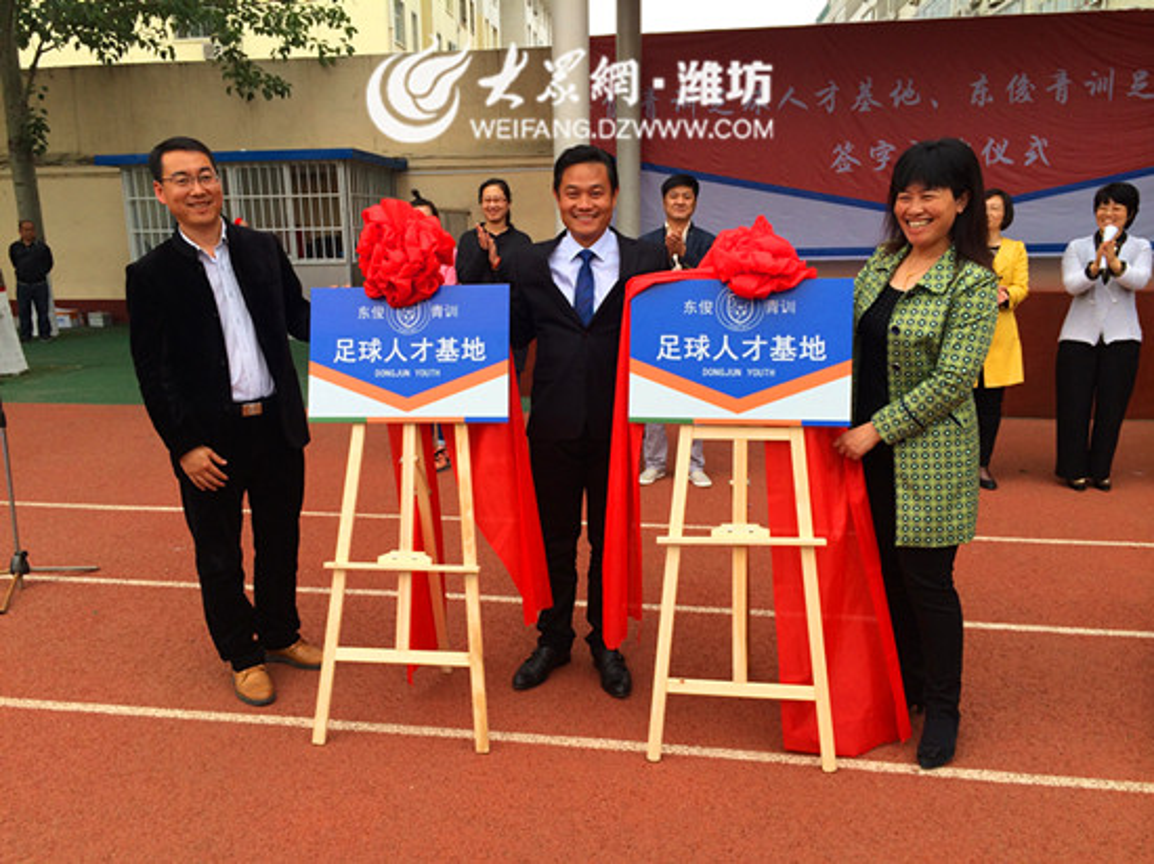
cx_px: 577
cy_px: 432
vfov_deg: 46.8
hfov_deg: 60.0
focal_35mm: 30
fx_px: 1000
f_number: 2.2
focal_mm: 4.12
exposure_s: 1/283
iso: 32
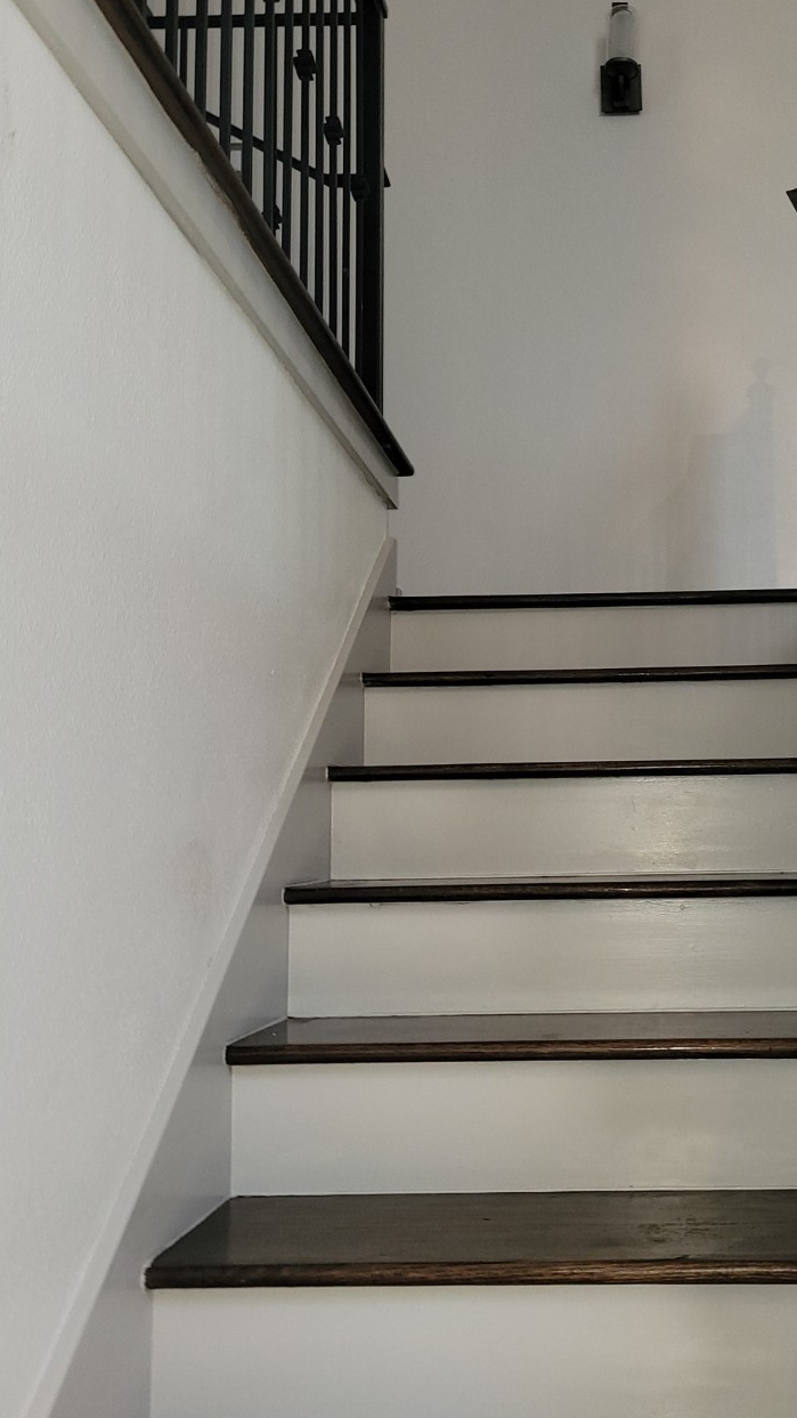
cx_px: 607
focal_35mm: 35
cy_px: 761
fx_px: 1315
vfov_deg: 56.6
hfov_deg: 33.0
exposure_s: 1/24
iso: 100
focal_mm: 5.4
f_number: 1.8
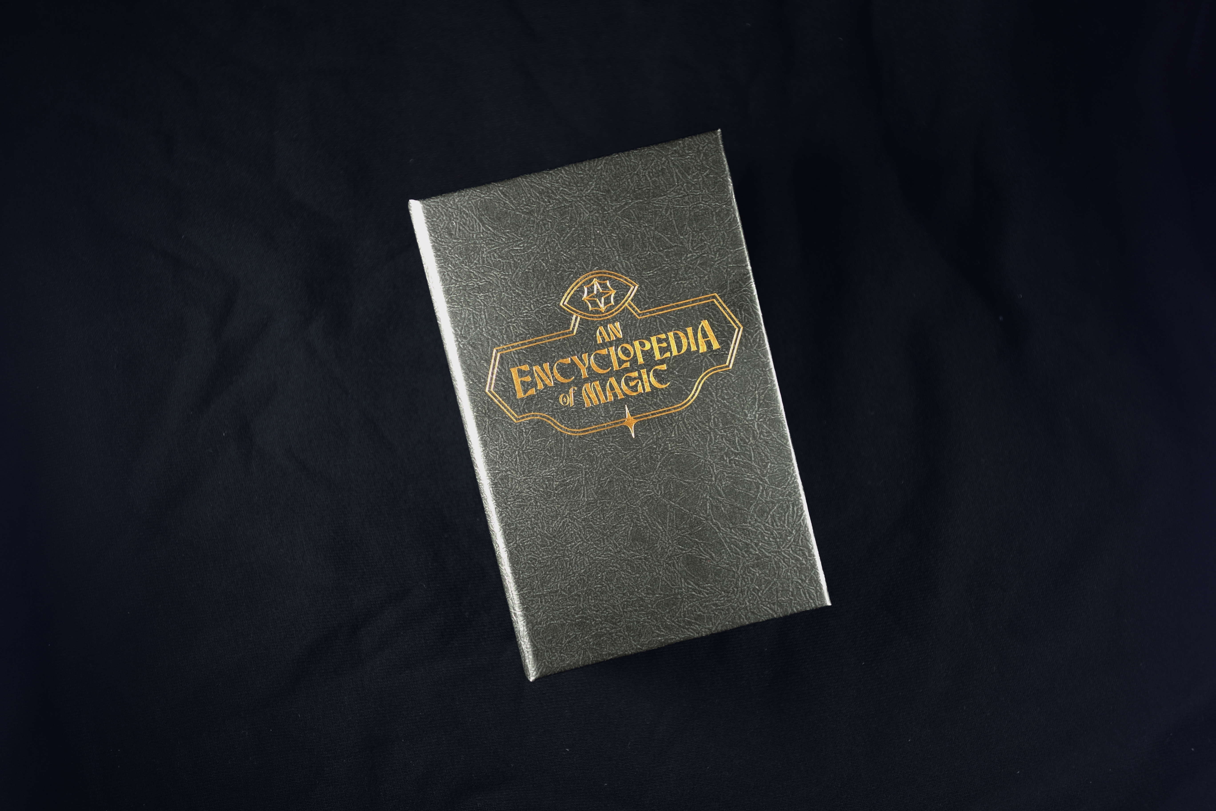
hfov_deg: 44.5
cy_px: 406
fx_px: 1486
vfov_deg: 30.5
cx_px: 608
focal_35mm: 44
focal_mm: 16.2
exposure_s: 1/8
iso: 100
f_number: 3.2
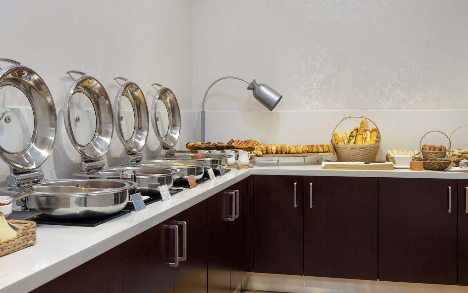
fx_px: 497
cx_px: 235
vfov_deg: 32.8
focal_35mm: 39
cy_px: 136
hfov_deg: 50.4
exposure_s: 1/10
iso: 250
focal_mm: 38
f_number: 7.1
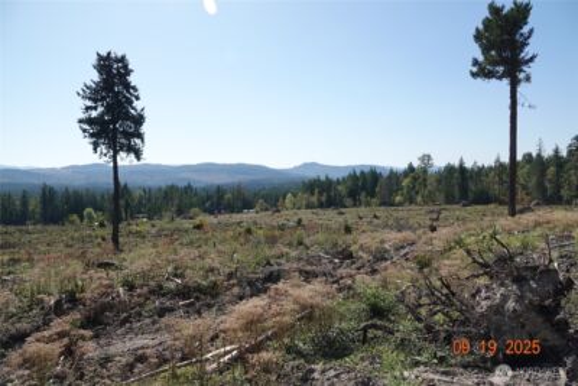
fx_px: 385
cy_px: 193
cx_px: 289
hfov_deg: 73.7
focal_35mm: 24
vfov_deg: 53.2
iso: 100
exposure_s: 1/800
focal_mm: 8.8
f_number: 4
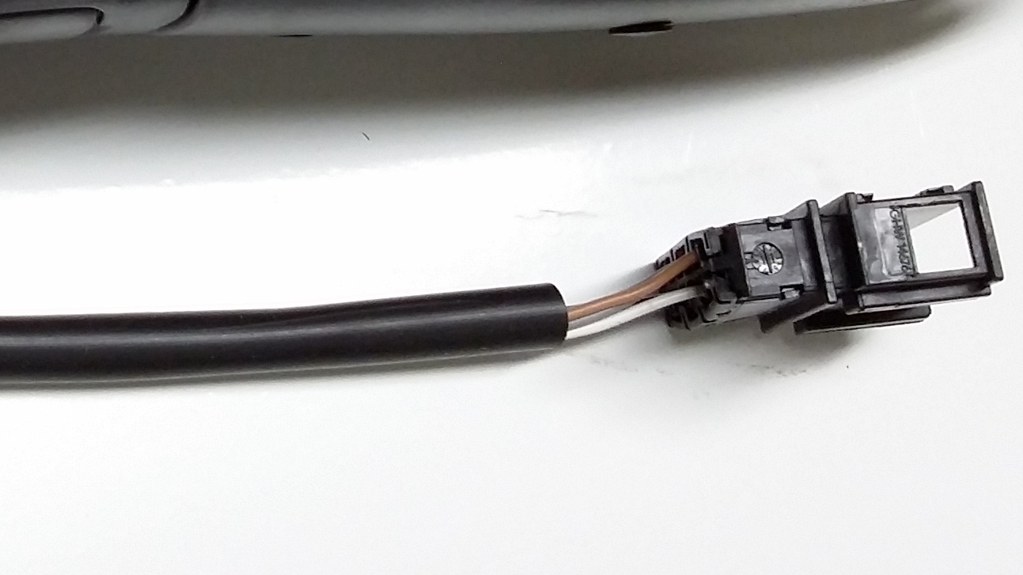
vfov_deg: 13.2
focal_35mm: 88
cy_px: -199
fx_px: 2387
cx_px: 17
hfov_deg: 23.3
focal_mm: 3.4
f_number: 2.4
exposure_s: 1/30
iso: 125
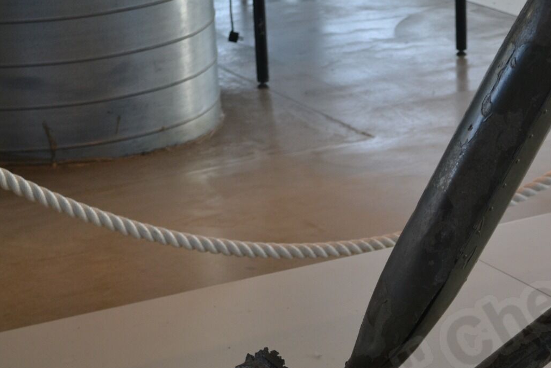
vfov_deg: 12.0
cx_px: 507
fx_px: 1745
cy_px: 321
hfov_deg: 17.6
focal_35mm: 114
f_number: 5
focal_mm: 38
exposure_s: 1/30
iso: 400
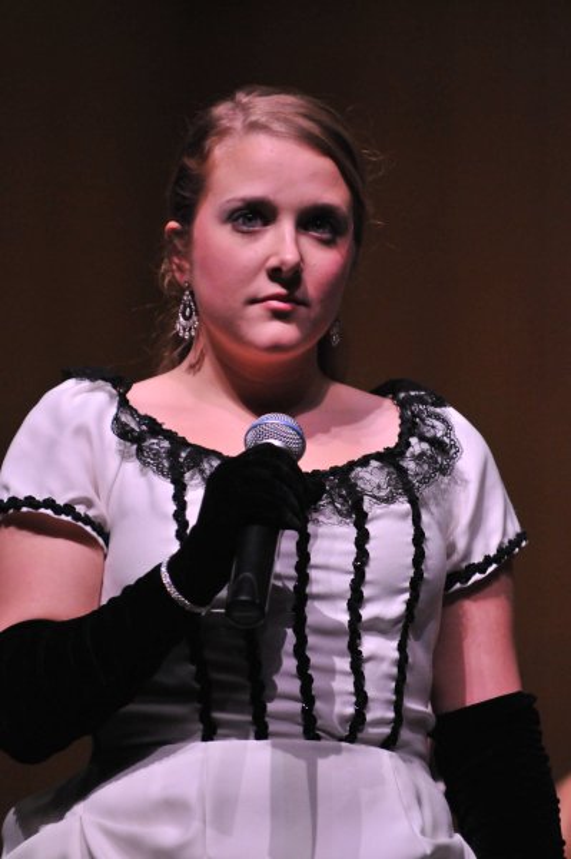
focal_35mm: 300
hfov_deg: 4.6
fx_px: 7149
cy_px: 430
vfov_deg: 6.9
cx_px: 286
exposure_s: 1/400
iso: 1600
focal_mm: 200
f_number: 2.8
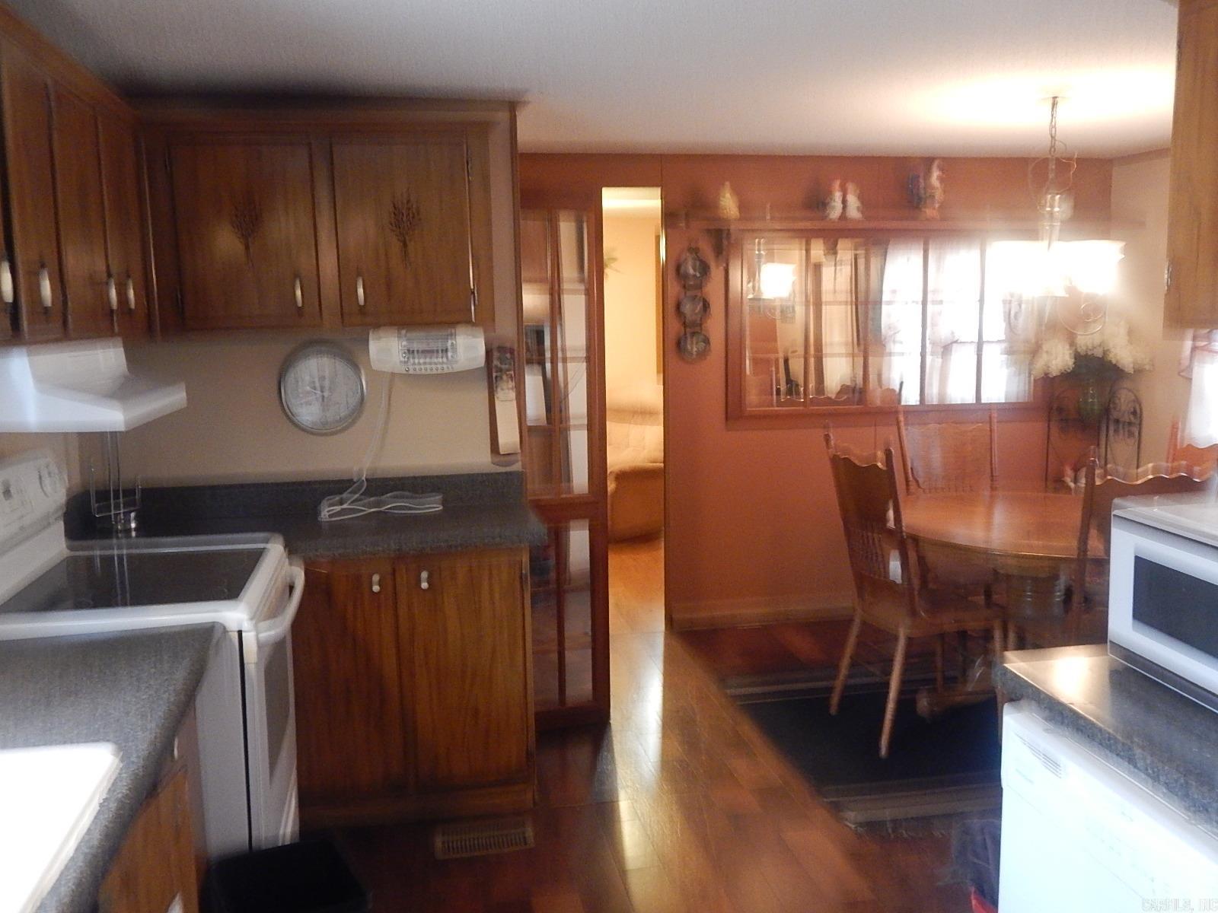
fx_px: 1091
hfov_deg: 58.4
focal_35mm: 31
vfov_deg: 45.4
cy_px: 456
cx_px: 609
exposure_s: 1/8
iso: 500
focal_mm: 5.6
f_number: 3.2
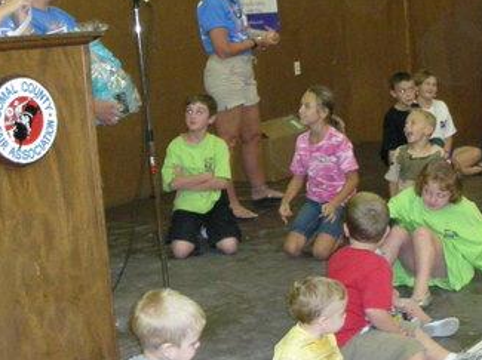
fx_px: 960
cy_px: 150
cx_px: 258
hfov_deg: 28.2
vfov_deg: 21.2
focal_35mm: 69
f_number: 2.8
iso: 379
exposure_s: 1/60
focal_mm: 5.8
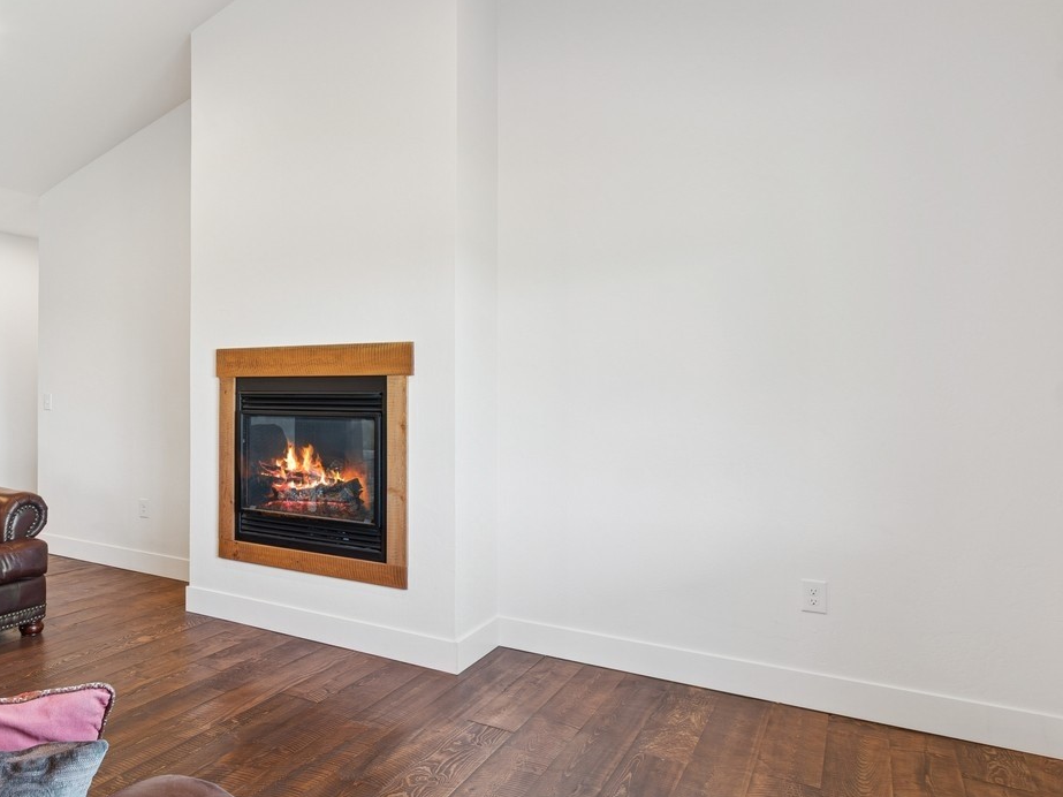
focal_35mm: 25
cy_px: 381
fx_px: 768
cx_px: 234
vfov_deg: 54.9
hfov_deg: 64.1
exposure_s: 1/4
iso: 100
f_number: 6.3
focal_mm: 10
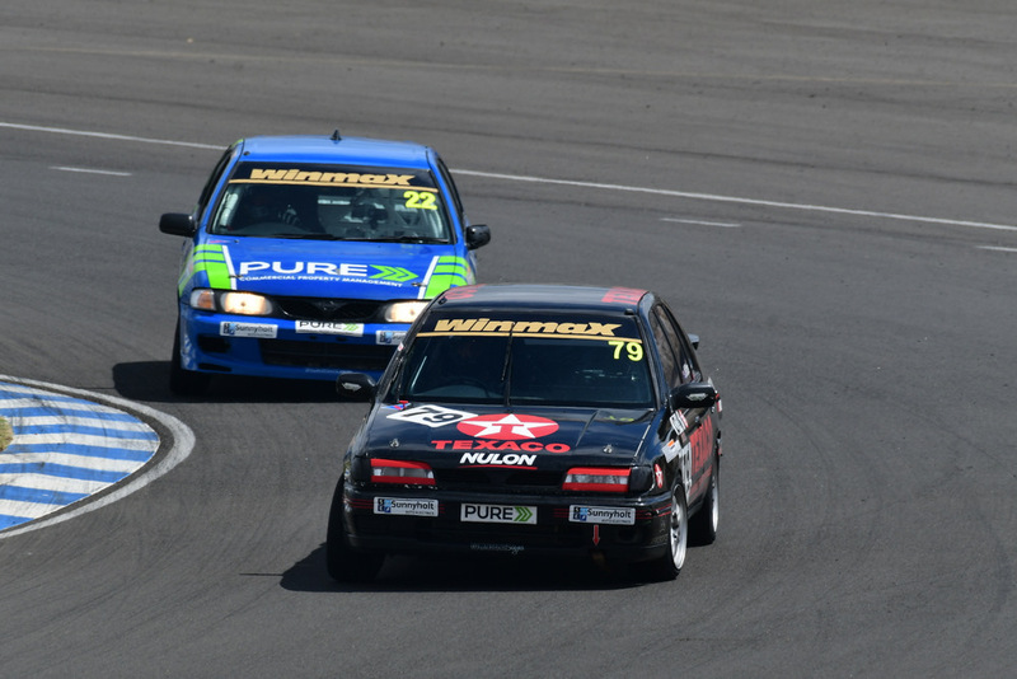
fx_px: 21194
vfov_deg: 1.8
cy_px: 340
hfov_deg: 2.7
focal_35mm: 750
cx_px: 508
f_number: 10
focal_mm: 500
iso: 200
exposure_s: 1/640
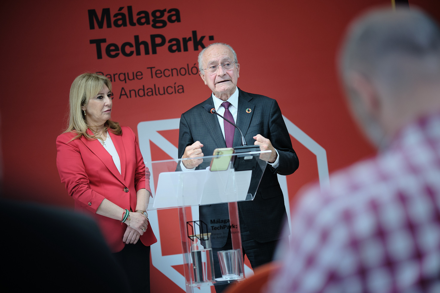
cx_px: 220
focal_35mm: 84
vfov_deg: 16.3
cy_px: 146
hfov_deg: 24.2
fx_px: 1027
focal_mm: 56
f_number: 1.2
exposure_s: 1/200
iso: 250
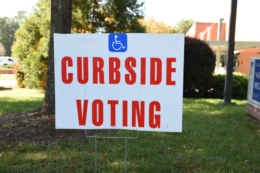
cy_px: 86
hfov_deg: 44.5
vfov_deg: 30.5
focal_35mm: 44
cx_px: 130
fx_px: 318
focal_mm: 44
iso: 500
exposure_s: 1/200
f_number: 8
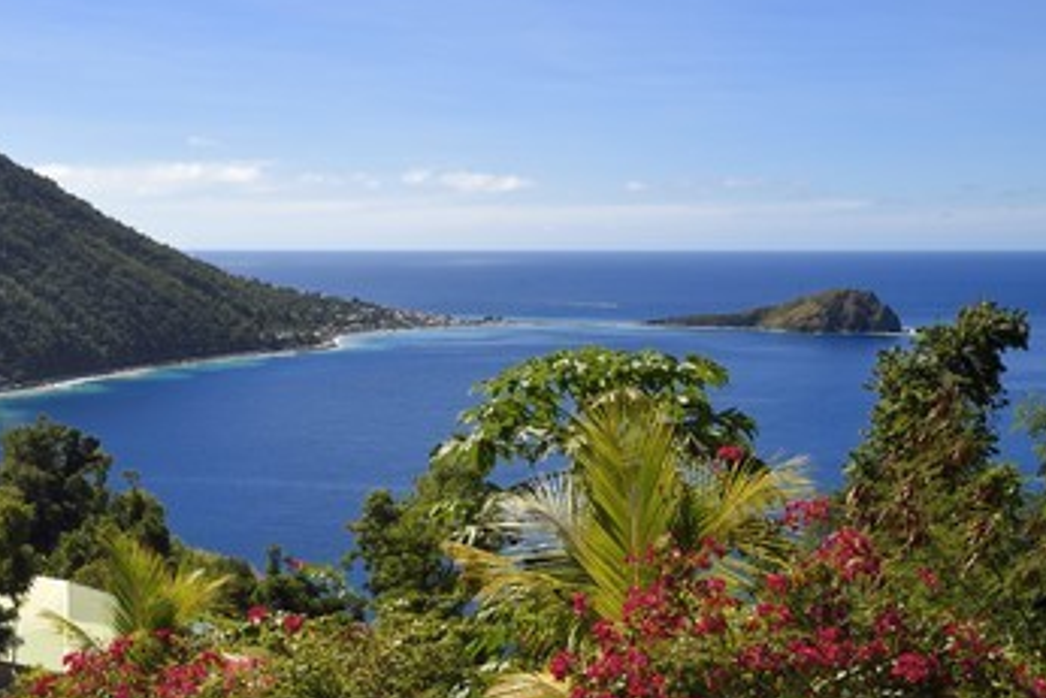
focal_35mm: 51
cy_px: 387
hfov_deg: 38.7
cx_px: 429
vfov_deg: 26.5
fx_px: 1482
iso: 200
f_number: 16
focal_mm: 42
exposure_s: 1/250
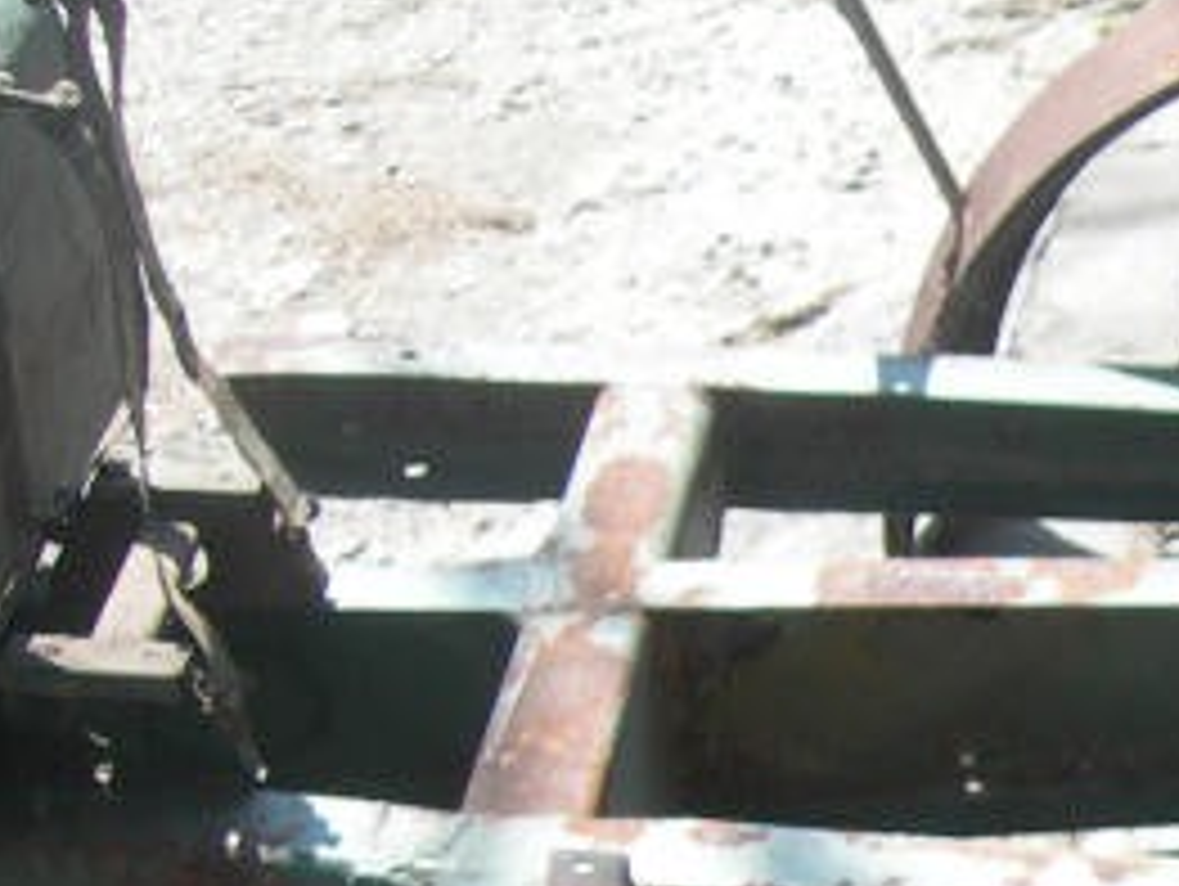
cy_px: 1327
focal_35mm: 116
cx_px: 1638
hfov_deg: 15.9
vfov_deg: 12.2
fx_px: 3955
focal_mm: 7.8
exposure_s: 1/310
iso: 50
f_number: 2.8
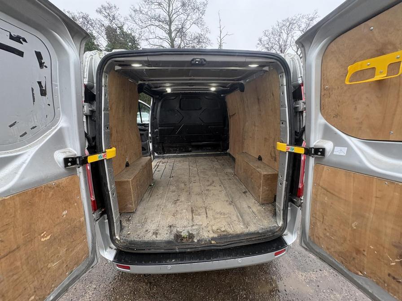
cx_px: 201
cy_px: 150
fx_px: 163
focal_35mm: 14
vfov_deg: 85.7
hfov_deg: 102.1
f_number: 2.2
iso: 160
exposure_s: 1/99
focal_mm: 2.22
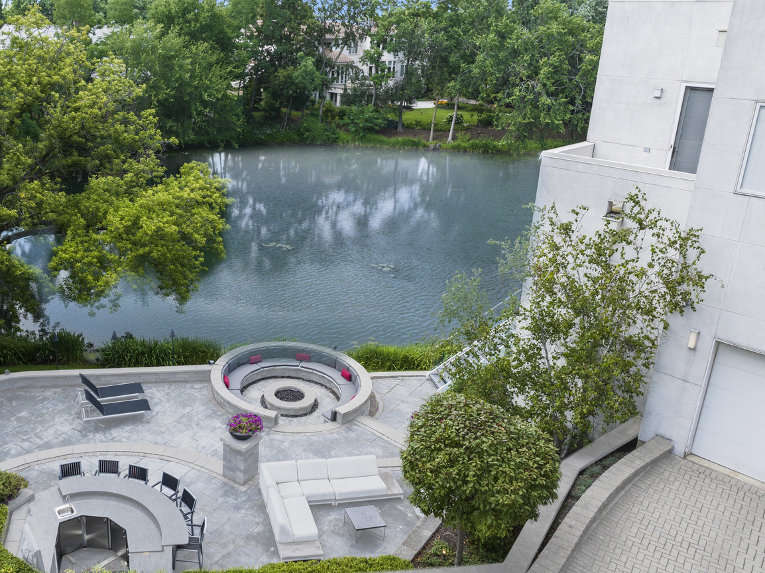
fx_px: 663
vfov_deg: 46.5
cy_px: 338
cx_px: 311
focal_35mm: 30
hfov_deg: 59.6
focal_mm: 12.29
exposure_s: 1/640
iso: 130
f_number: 2.8
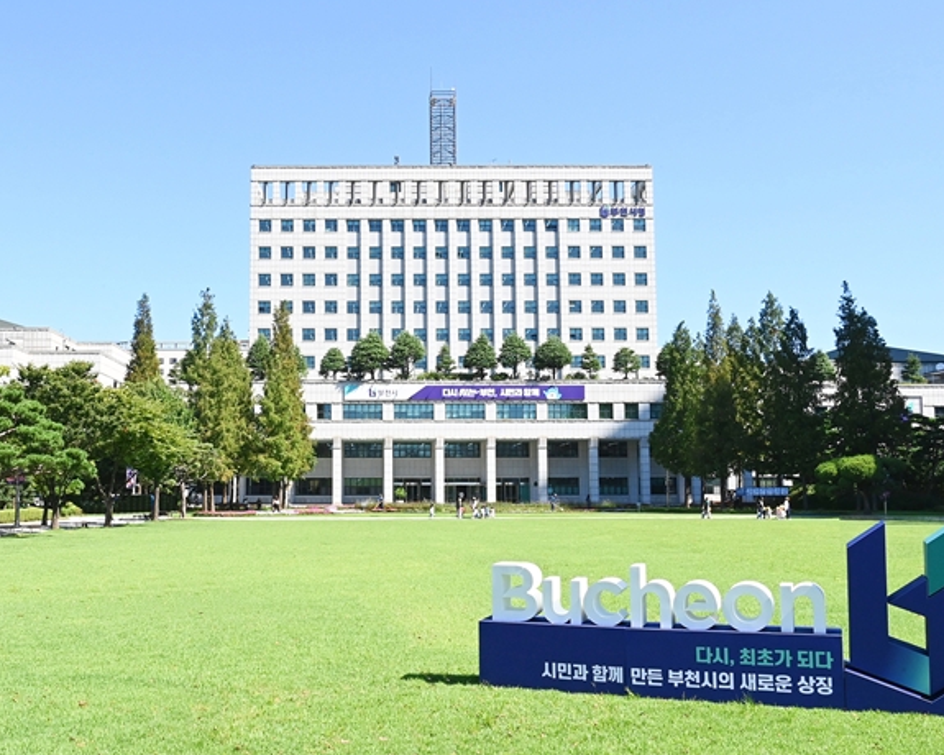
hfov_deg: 55.7
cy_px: 382
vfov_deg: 45.8
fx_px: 894
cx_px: 470
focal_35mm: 32
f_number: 22
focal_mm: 28
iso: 2000
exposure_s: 1/400
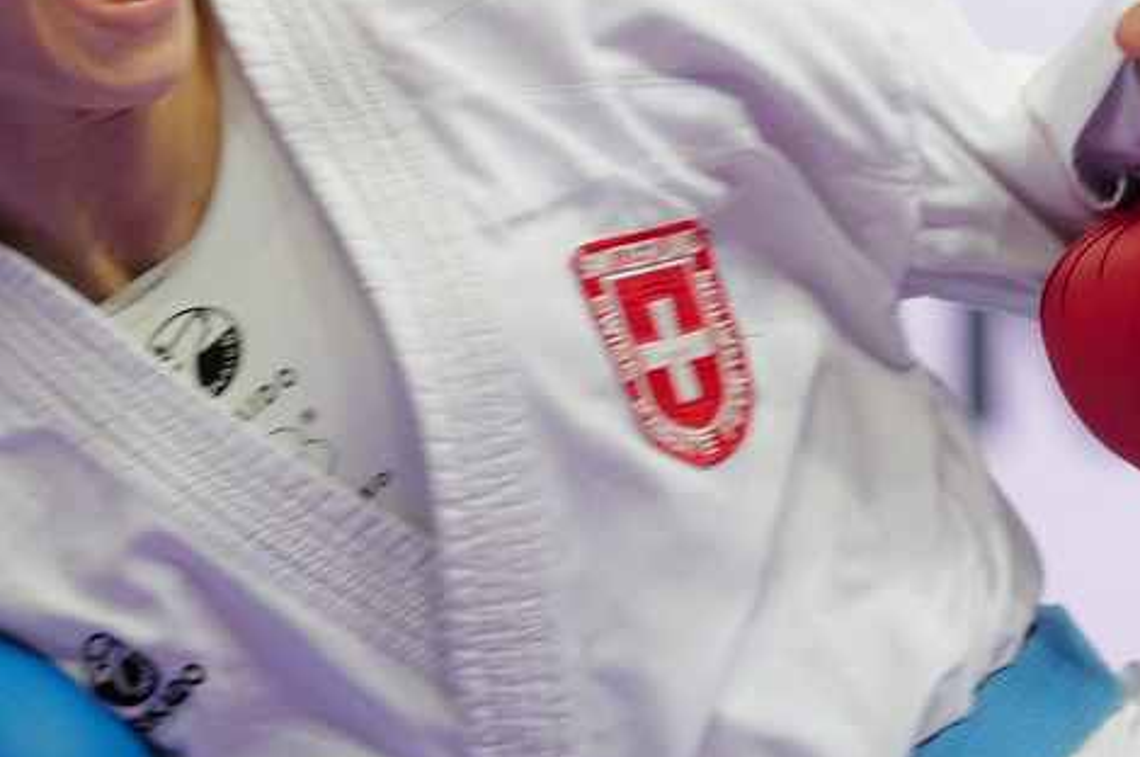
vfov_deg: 1.7
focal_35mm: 814
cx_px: 2719
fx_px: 25741
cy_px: 155
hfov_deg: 2.5
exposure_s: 1/1000
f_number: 2.8
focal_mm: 153
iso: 1600
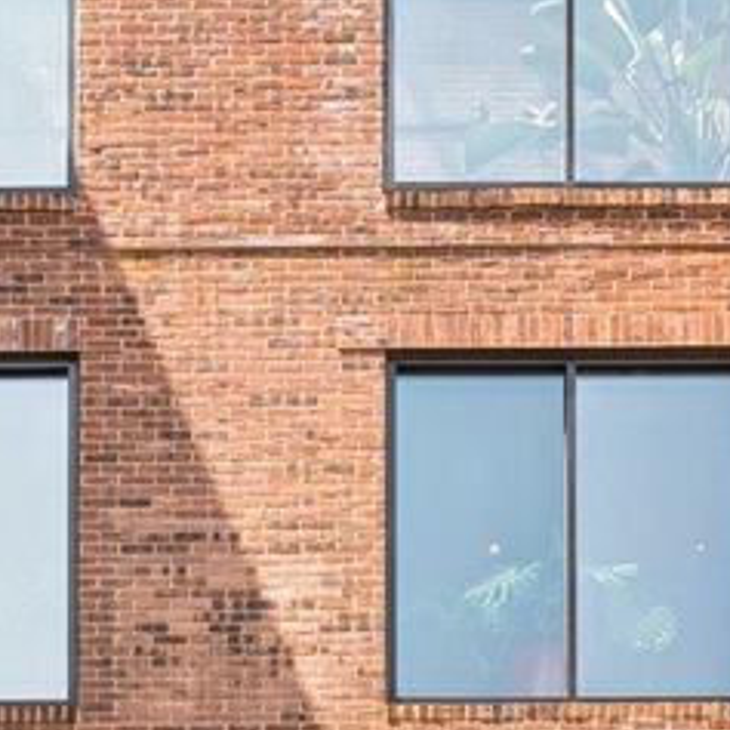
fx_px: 1479
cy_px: 594
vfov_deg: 27.1
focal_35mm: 62
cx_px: 245
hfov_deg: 27.6
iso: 80
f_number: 5.6
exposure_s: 1/125
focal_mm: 16
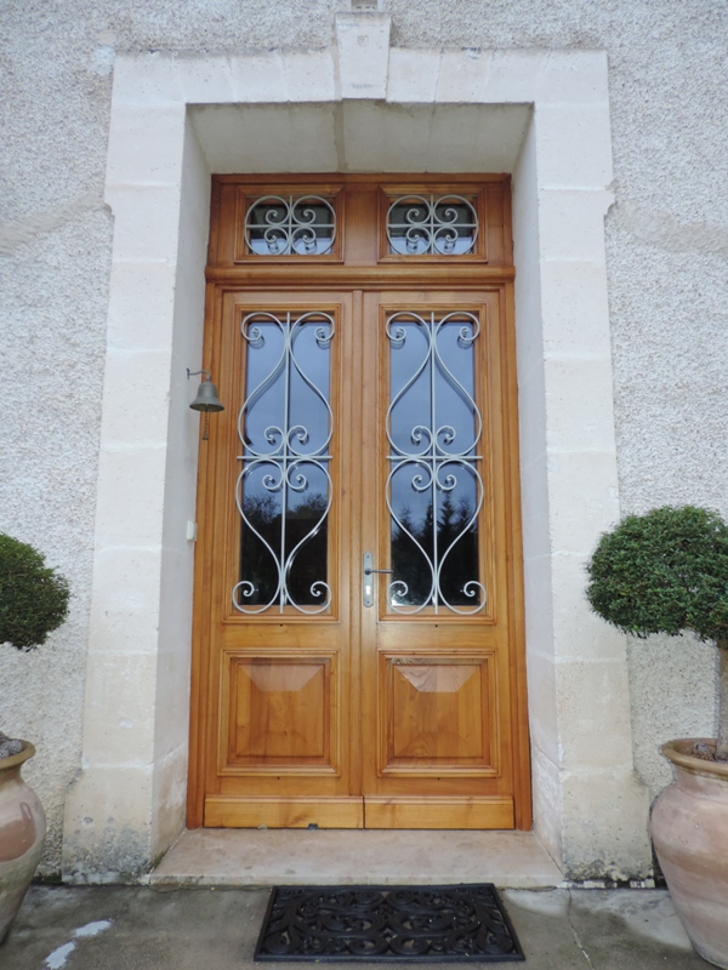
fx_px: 673
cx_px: 364
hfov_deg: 56.8
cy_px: 485
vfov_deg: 71.6
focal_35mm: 24
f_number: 3
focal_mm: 4.3
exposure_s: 1/40
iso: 250
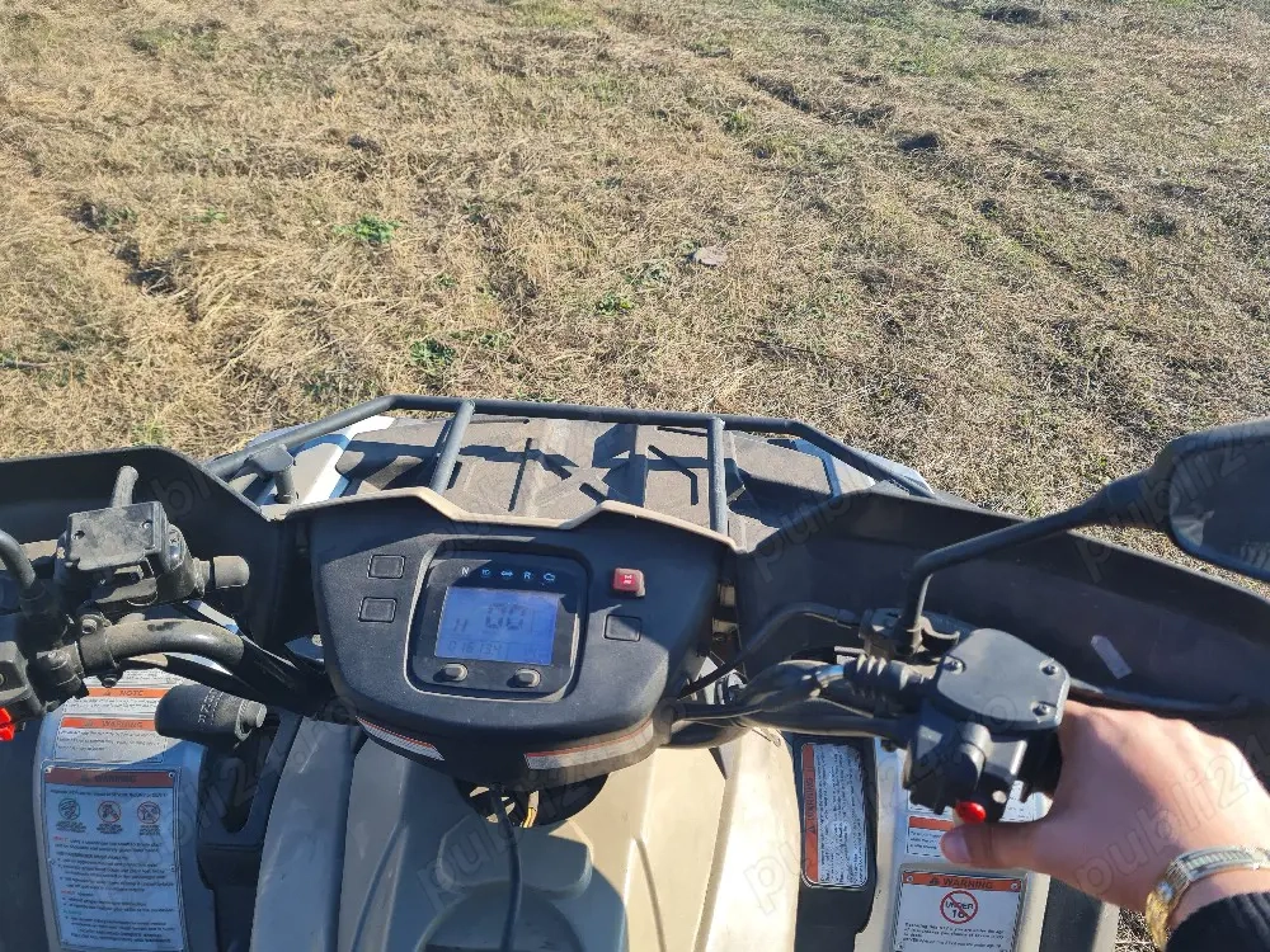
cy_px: 476
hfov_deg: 67.3
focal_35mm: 26
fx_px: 954
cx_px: 635
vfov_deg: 53.1
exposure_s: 1/1111
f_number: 1.8
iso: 50
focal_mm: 5.4
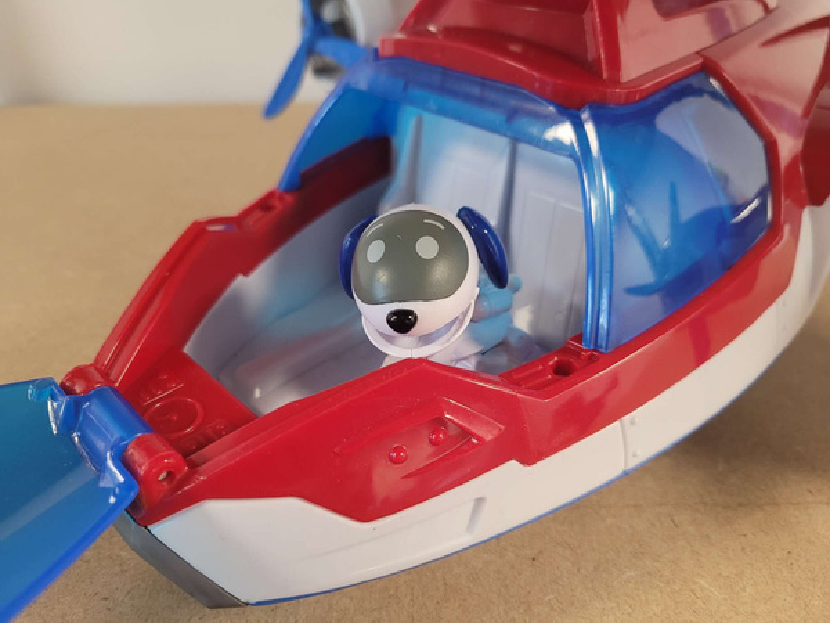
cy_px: 312
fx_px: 623
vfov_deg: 53.1
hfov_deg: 67.3
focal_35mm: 26
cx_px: 415
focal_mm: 5.4
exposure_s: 1/50
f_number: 1.8
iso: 250
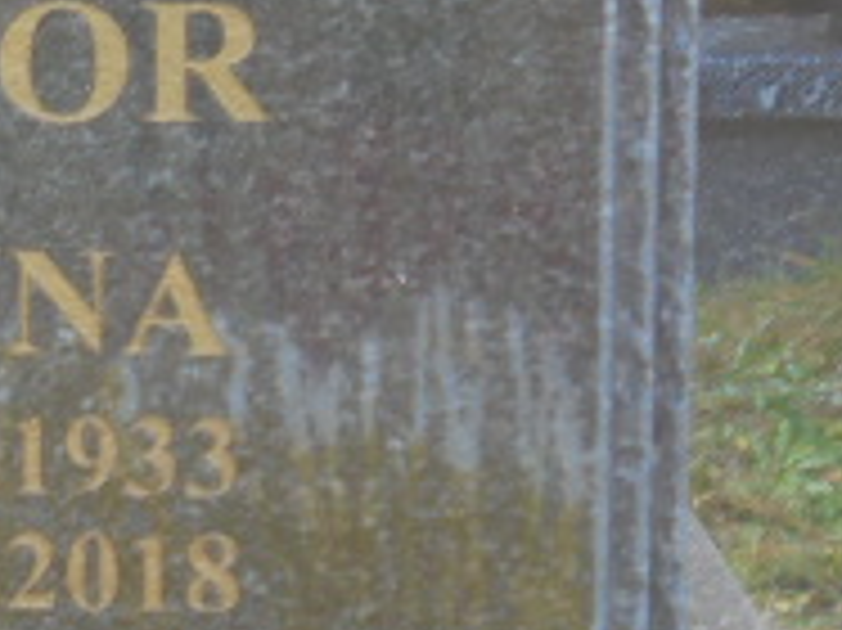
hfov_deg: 6.1
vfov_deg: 4.6
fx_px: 7827
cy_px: 194
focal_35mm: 322
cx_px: -581
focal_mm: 16.9
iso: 100
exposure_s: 1/30
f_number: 4.7
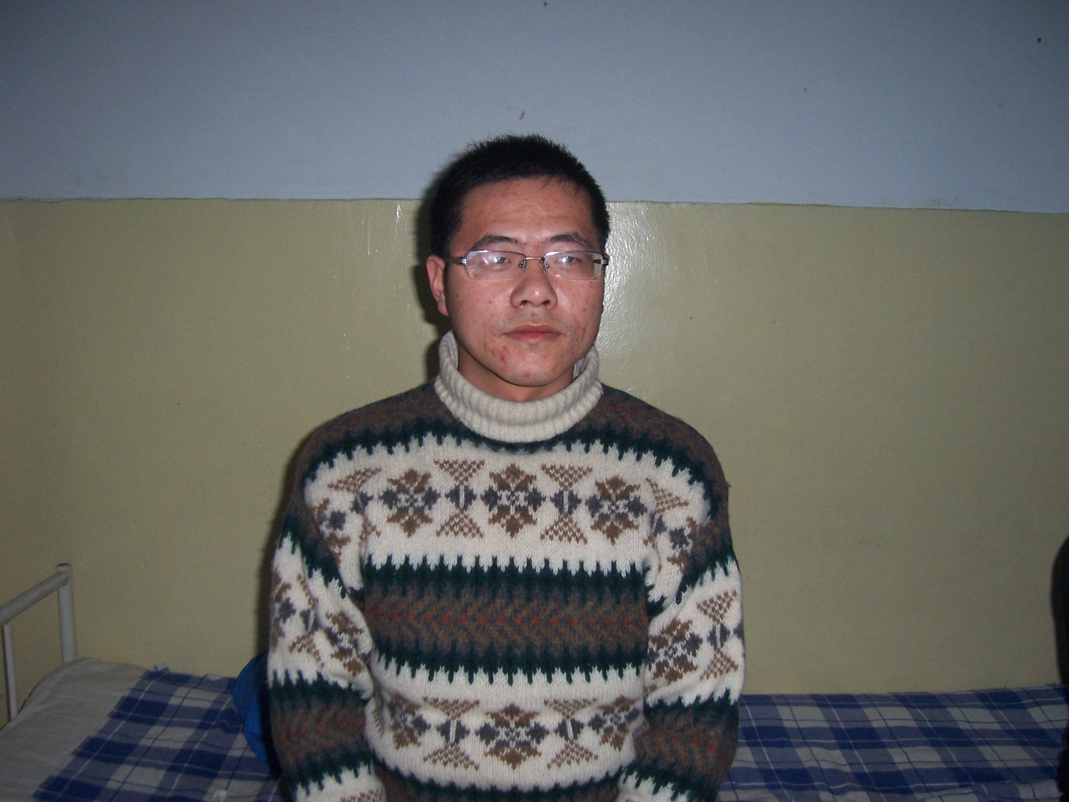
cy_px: 401
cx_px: 534
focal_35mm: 36
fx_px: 1112
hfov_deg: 51.4
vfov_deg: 39.7
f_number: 3
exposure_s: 1/60
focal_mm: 6
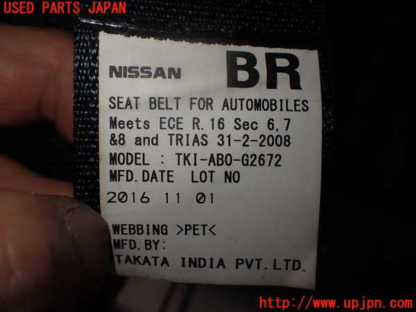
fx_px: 385
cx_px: 208
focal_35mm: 32
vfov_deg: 44.2
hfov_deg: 56.8
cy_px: 156
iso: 100
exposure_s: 1/160
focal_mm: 5.79
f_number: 3.2
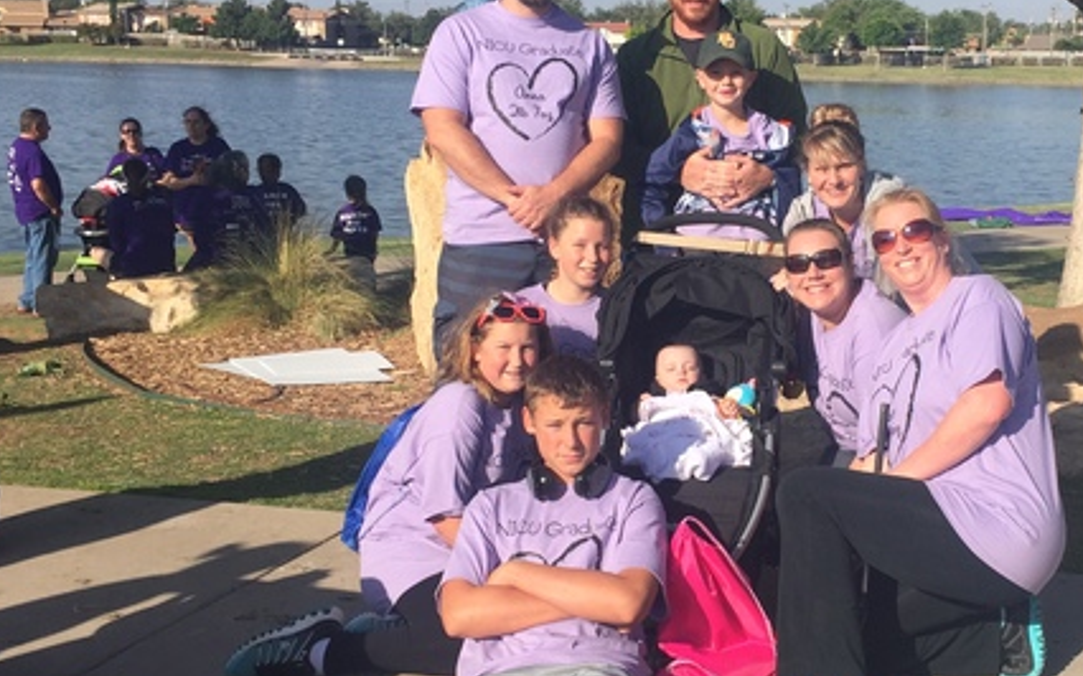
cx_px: 717
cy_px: 343
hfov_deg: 38.5
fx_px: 1534
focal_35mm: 52
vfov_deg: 24.9
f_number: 2.2
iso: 32
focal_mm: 4.15
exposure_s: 1/1883
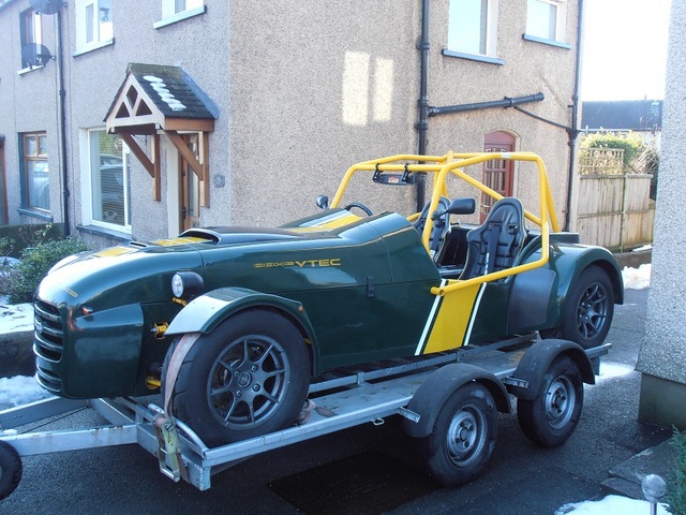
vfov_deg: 38.7
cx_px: 343
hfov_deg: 50.1
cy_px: 258
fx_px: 733
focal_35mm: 37
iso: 80
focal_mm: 6.61
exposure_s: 1/60
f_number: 3.9
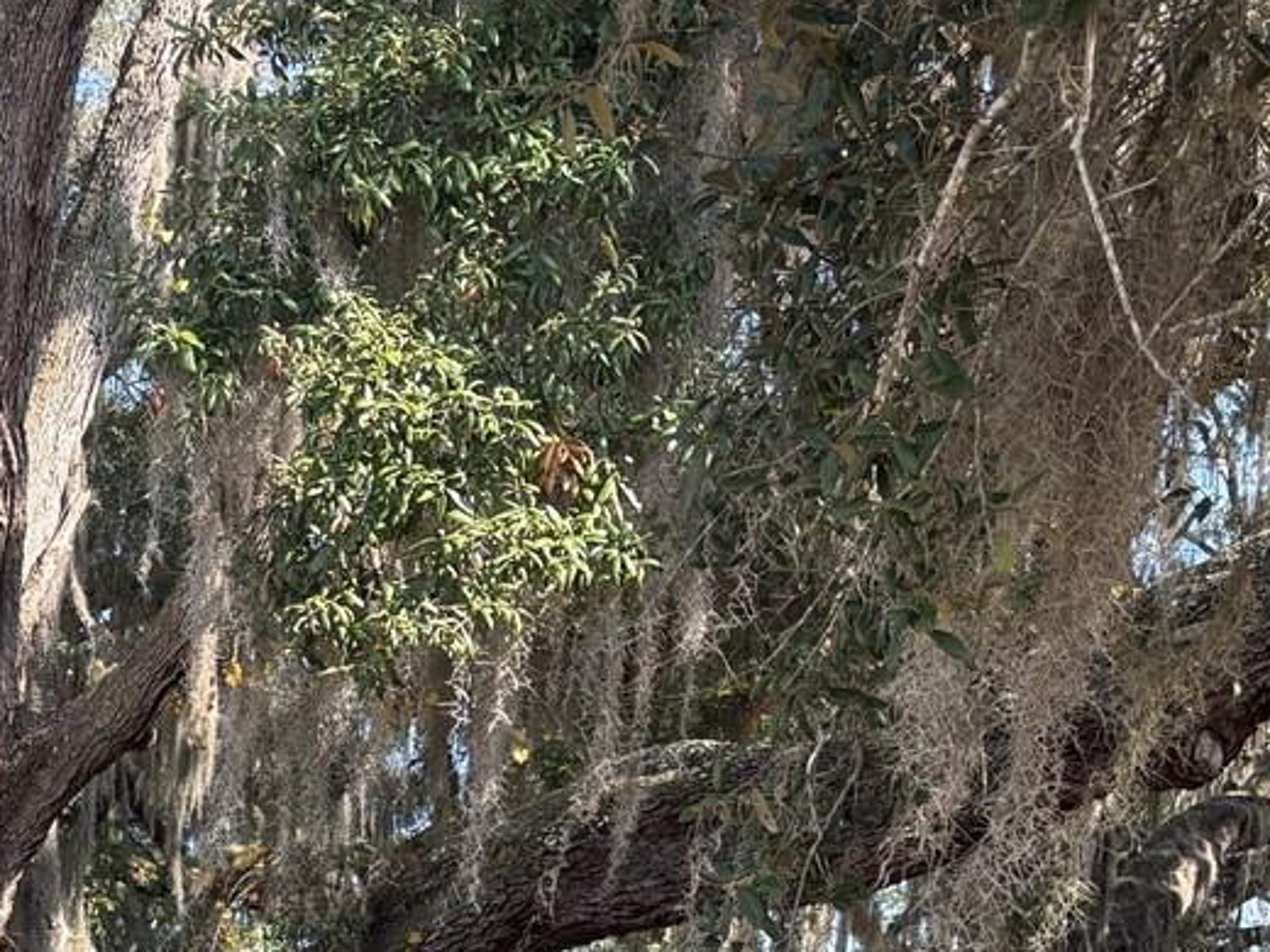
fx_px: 2935
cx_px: -142
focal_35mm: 80
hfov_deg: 22.9
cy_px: 1333
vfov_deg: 17.0
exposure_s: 1/525
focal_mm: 5.96
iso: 50
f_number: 1.6
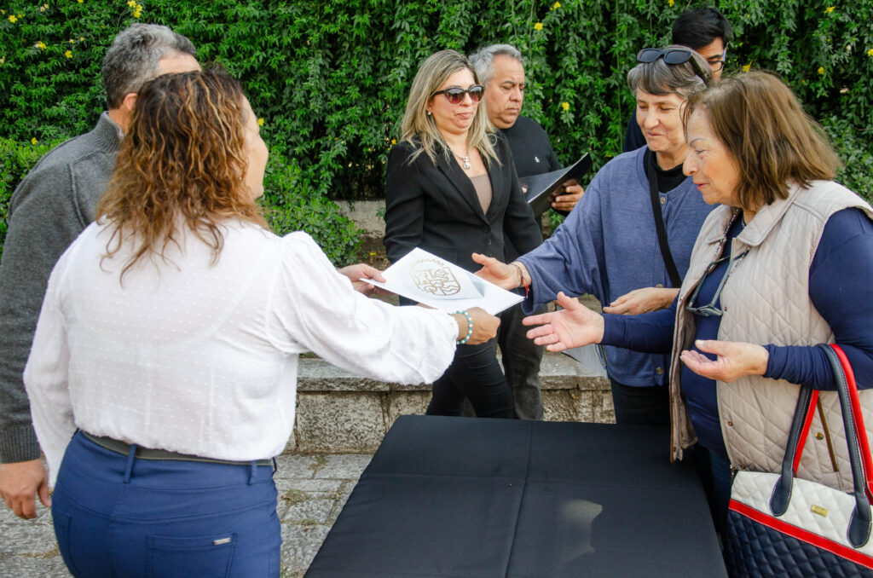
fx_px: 944
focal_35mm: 39
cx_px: 436
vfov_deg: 34.1
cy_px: 289
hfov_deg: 49.6
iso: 250
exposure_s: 1/1000
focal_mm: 26
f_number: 4
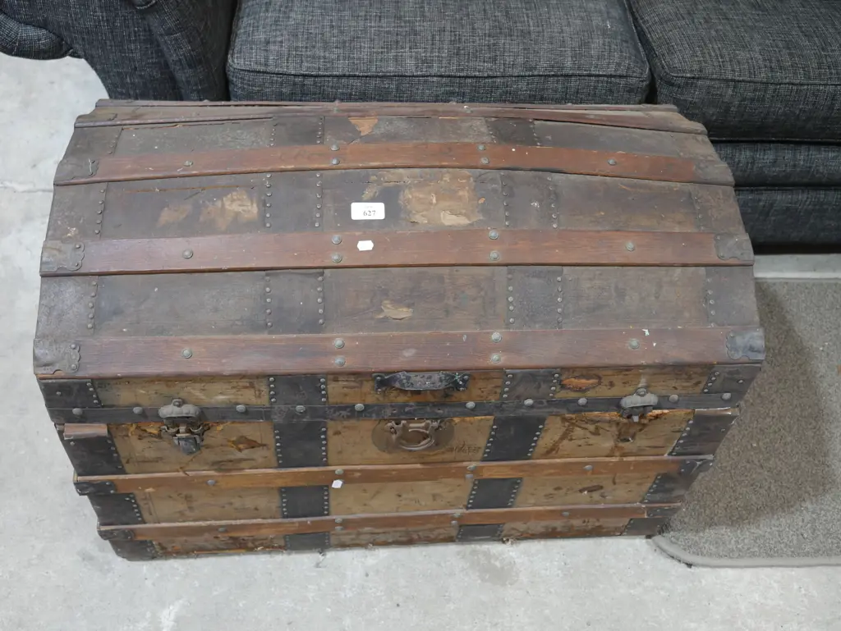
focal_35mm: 36
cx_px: 420
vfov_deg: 39.7
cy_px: 316
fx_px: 875
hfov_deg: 51.3
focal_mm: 18
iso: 500
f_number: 4
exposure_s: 1/60
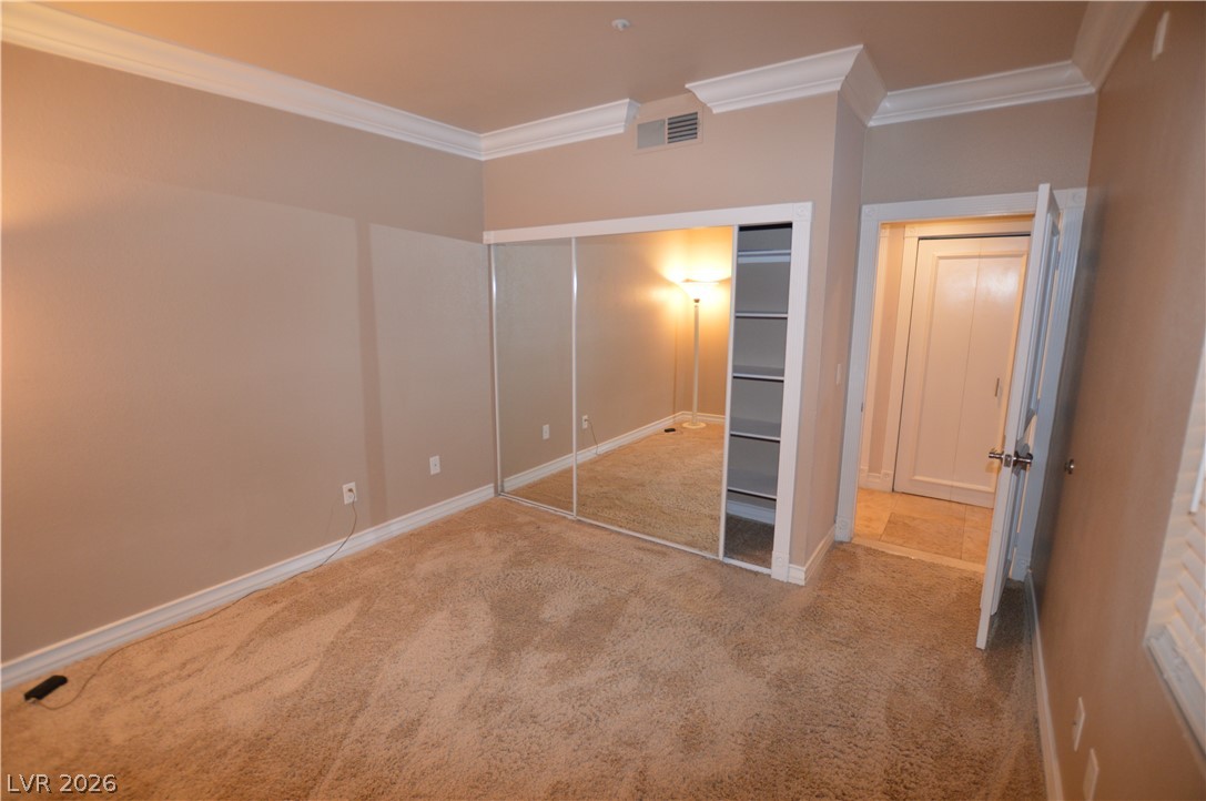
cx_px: 603
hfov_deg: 100.5
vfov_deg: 77.2
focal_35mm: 15
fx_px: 502
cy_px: 400
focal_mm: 10
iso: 720
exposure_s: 1/60
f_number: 3.5
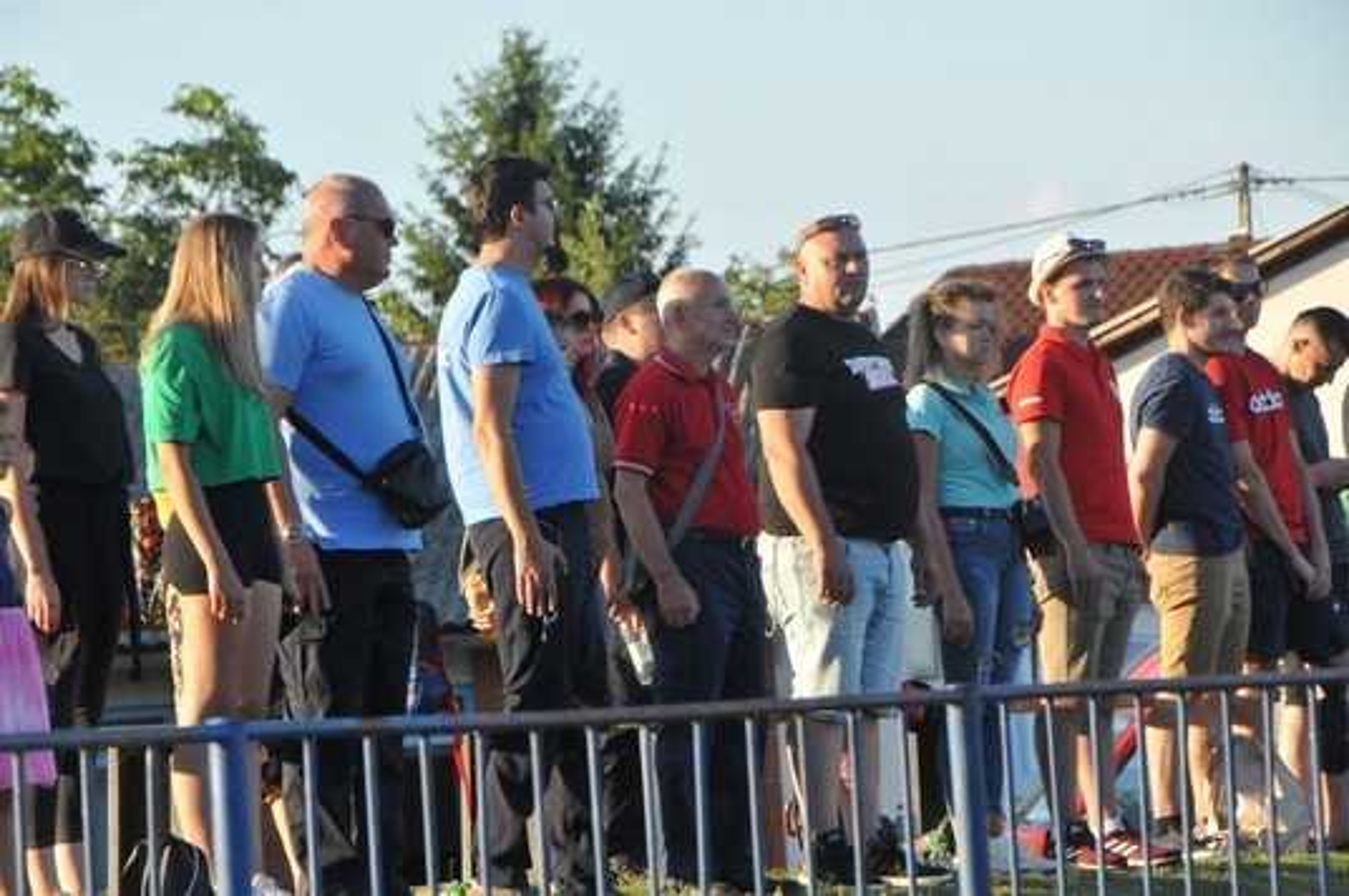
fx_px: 9544
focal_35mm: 255
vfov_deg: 5.4
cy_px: 448
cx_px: 674
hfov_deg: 8.1
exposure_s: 1/500
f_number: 11
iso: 1600
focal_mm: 170
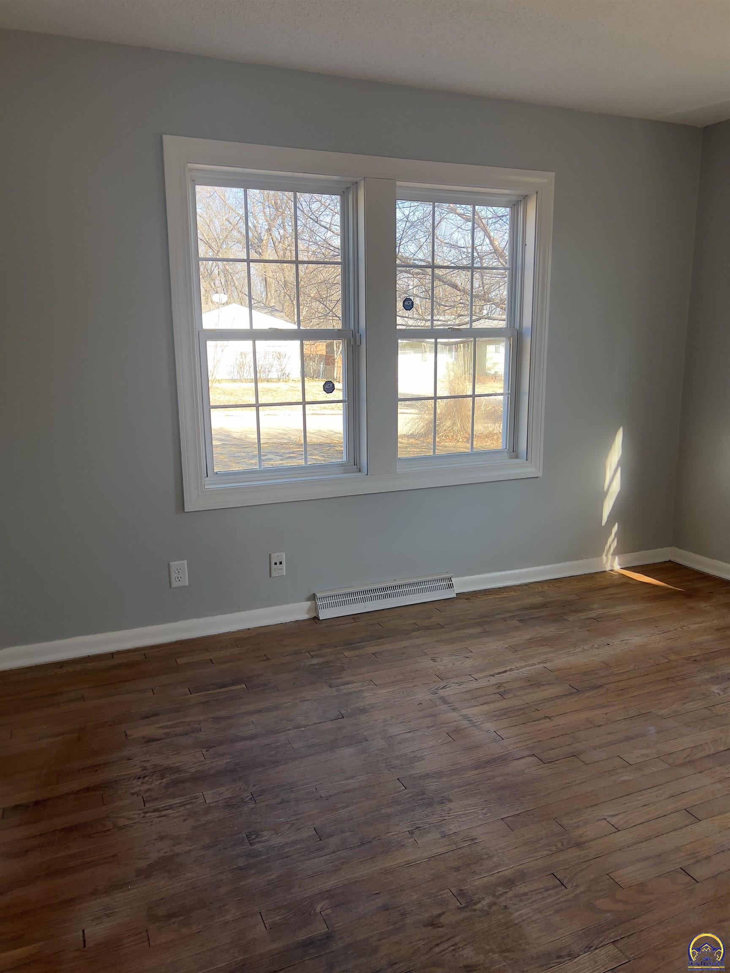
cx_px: 365
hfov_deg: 53.1
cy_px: 486
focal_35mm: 26
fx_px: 731
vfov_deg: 67.3
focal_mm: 5.7
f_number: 1.5
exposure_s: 1/200
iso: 40
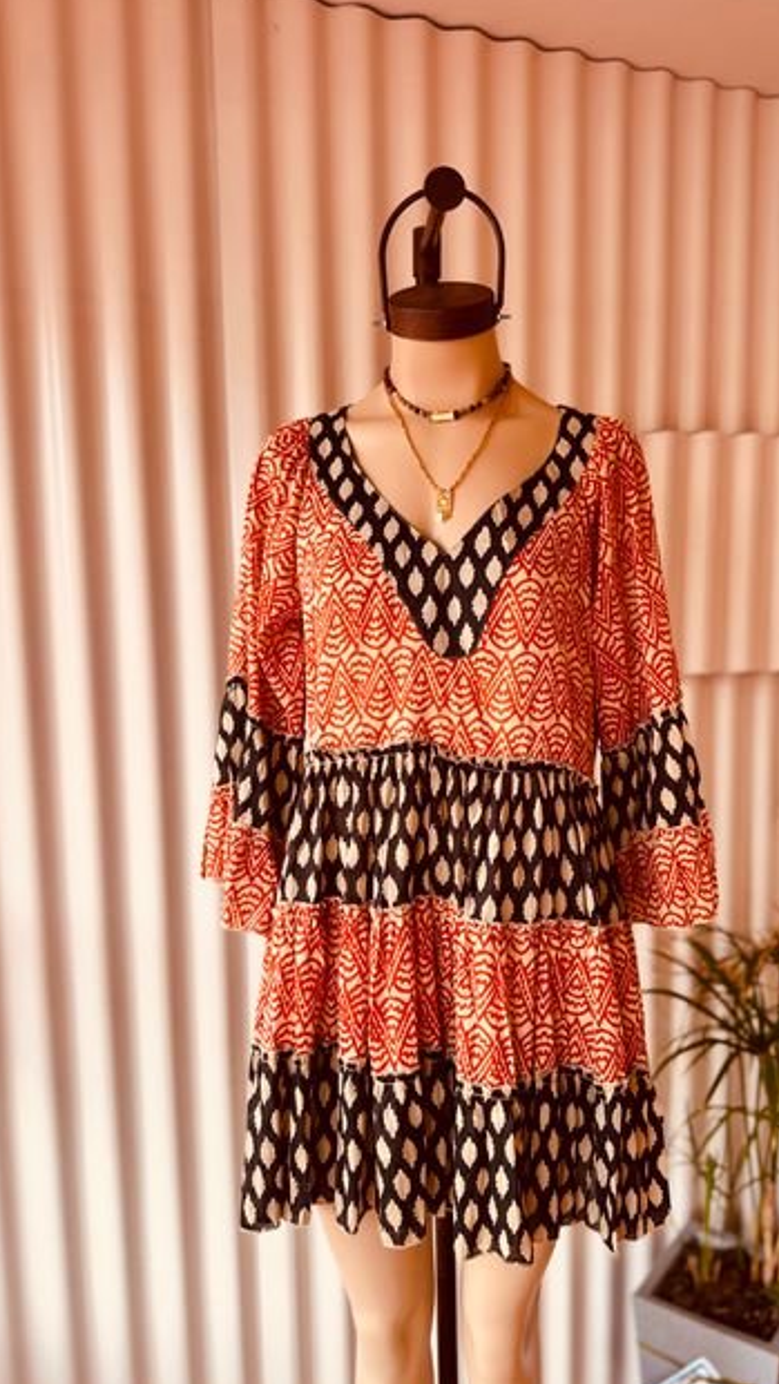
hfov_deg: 42.7
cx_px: 473
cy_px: 699
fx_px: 991
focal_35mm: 27
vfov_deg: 69.8
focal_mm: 6.76
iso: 80
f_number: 1.78
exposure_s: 1/121
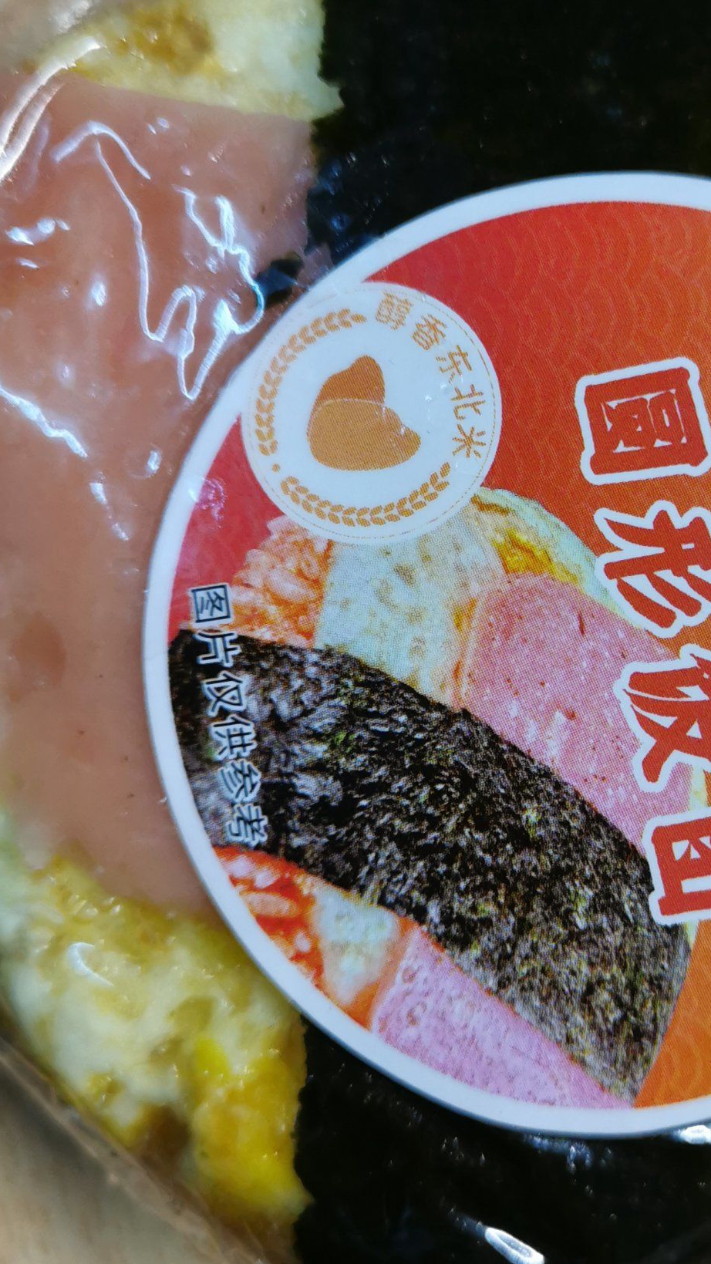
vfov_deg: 42.1
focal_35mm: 49
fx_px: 1642
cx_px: 588
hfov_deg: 24.0
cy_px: 596
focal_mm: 5.58
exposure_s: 1/50
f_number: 1.8
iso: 160
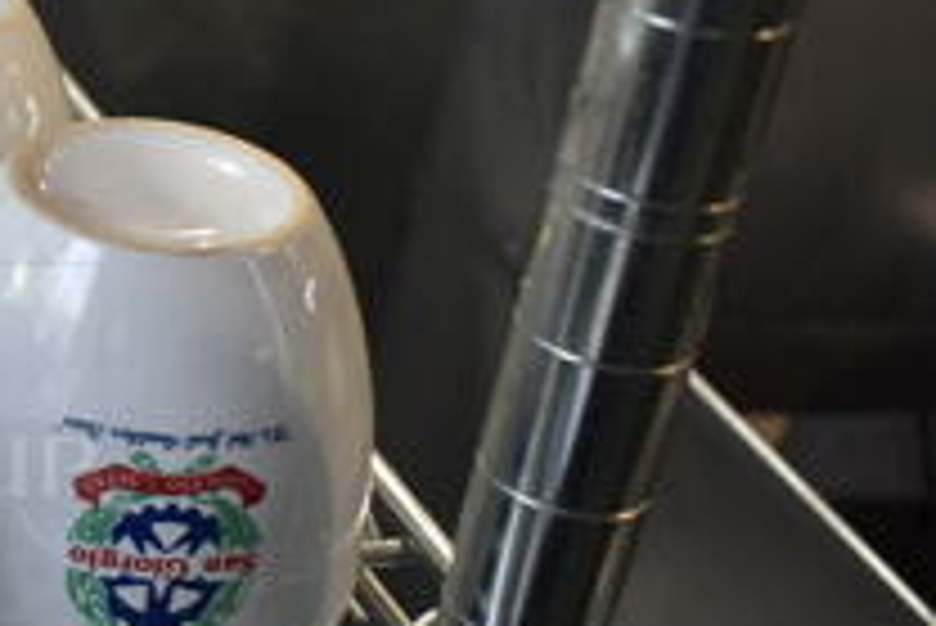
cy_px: 279
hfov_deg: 20.6
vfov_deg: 15.6
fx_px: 2290
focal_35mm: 88
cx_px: -364
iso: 200
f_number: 3.5
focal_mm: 20
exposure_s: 1/60
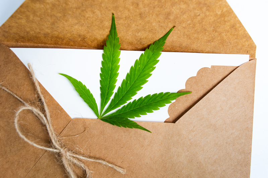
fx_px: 268
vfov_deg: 36.8
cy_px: 89
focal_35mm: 36
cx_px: 134
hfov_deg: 53.2
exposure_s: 1/125
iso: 200
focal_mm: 24
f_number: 6.3
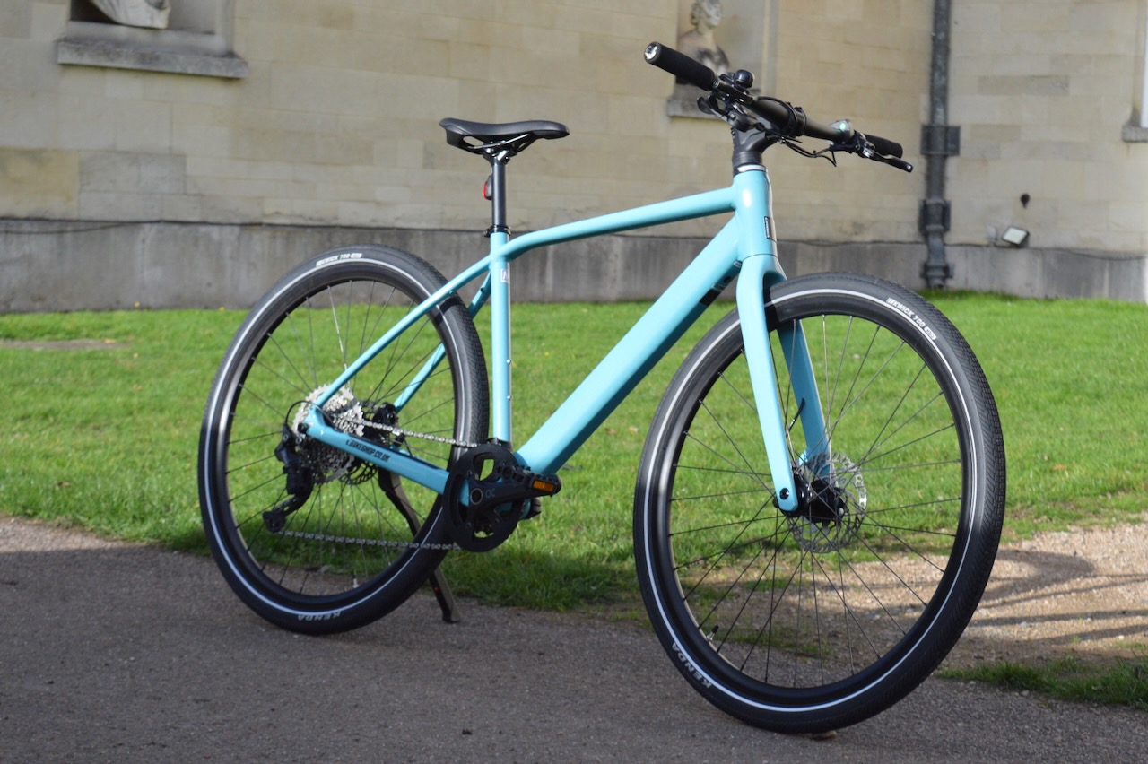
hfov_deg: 24.6
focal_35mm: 82
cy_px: 382
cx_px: 574
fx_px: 2629
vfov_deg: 16.5
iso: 1600
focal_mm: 55
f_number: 10
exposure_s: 1/400
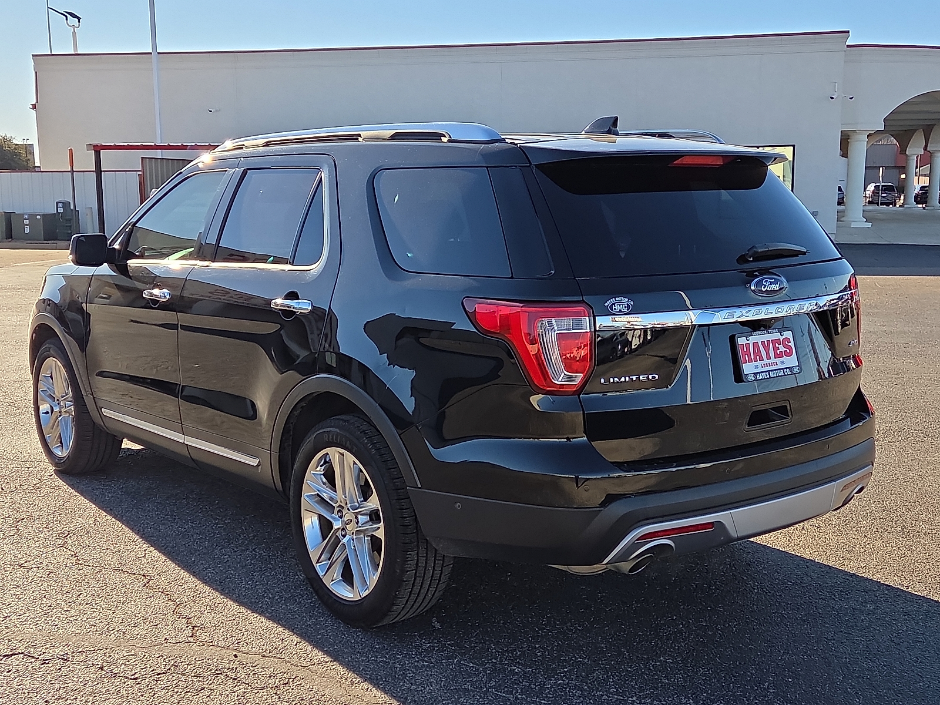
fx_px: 1141
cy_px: 352
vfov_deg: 34.3
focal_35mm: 42
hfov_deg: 44.8
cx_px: 470
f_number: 1.8
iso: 25
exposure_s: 1/1429
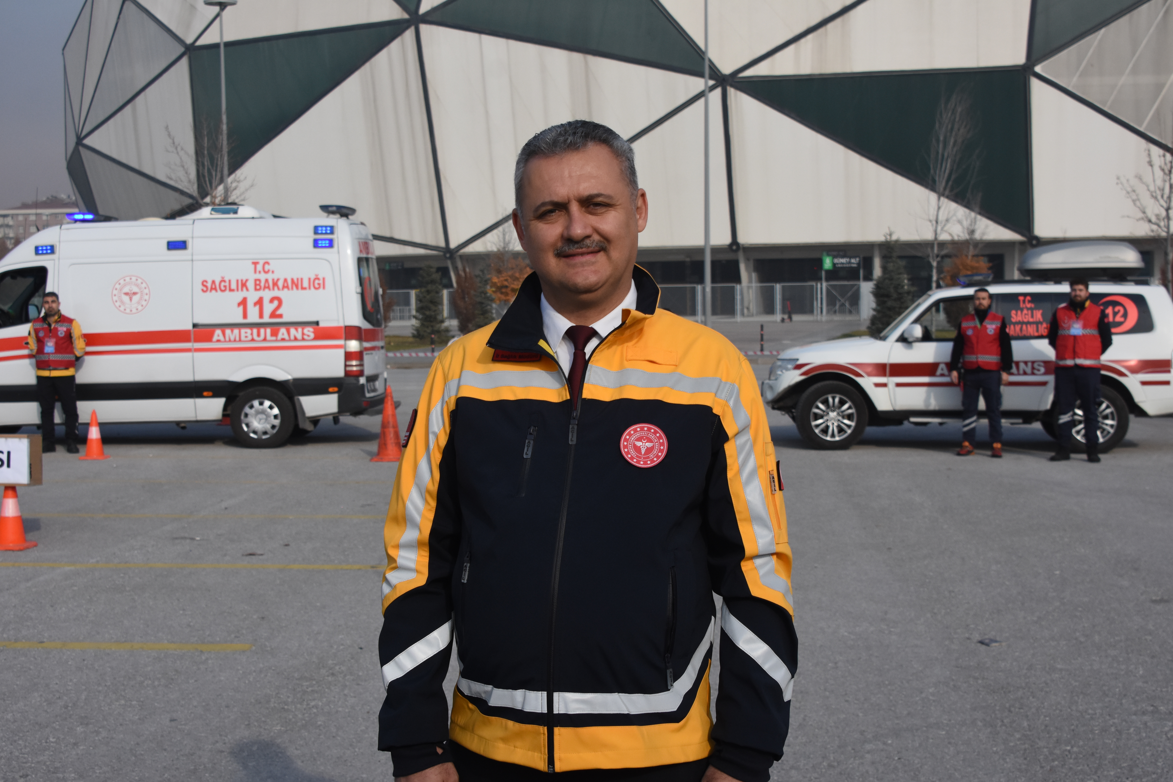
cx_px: 586
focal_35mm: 51
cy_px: 391
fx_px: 1662
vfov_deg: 26.5
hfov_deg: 38.9
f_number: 6.3
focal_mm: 34
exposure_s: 1/2500
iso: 800
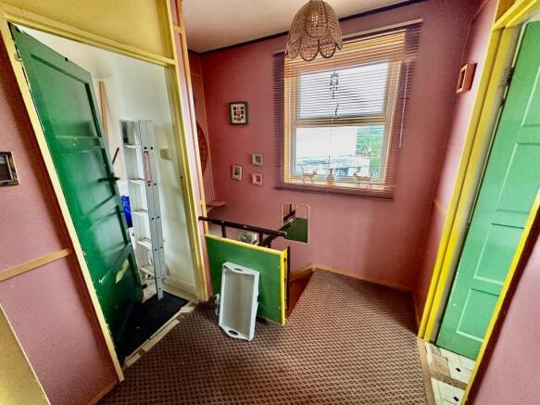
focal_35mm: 14
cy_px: 202
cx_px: 270
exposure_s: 1/86
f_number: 2.2
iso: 320
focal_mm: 2.22
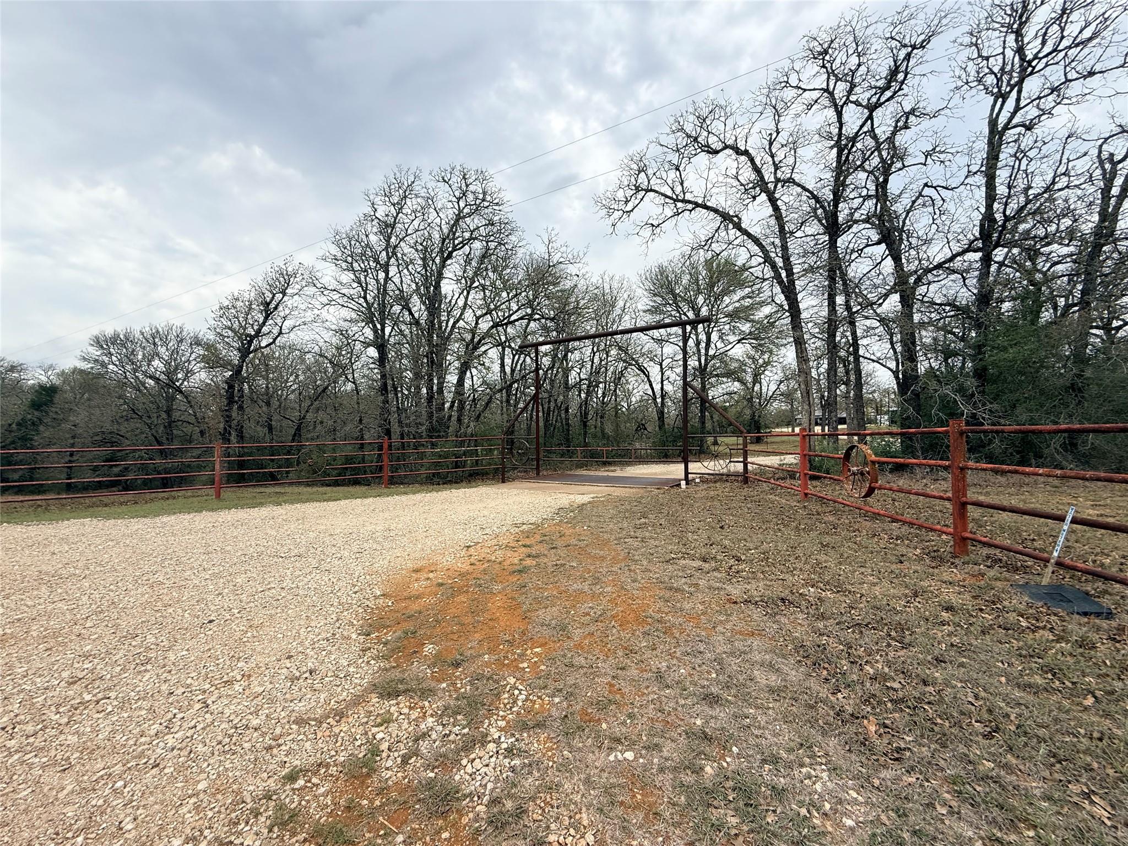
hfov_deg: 102.1
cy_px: 423
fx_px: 456
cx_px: 564
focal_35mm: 14
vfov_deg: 85.7
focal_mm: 2.22
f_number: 2.2
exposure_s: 1/1017
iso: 50
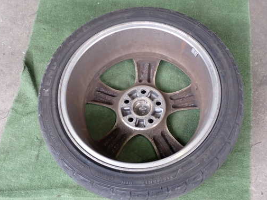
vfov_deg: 37.7
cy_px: 104
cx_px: 143
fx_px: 293
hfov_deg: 48.9
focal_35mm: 38
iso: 200
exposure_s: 1/60
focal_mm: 5.79
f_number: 2.4
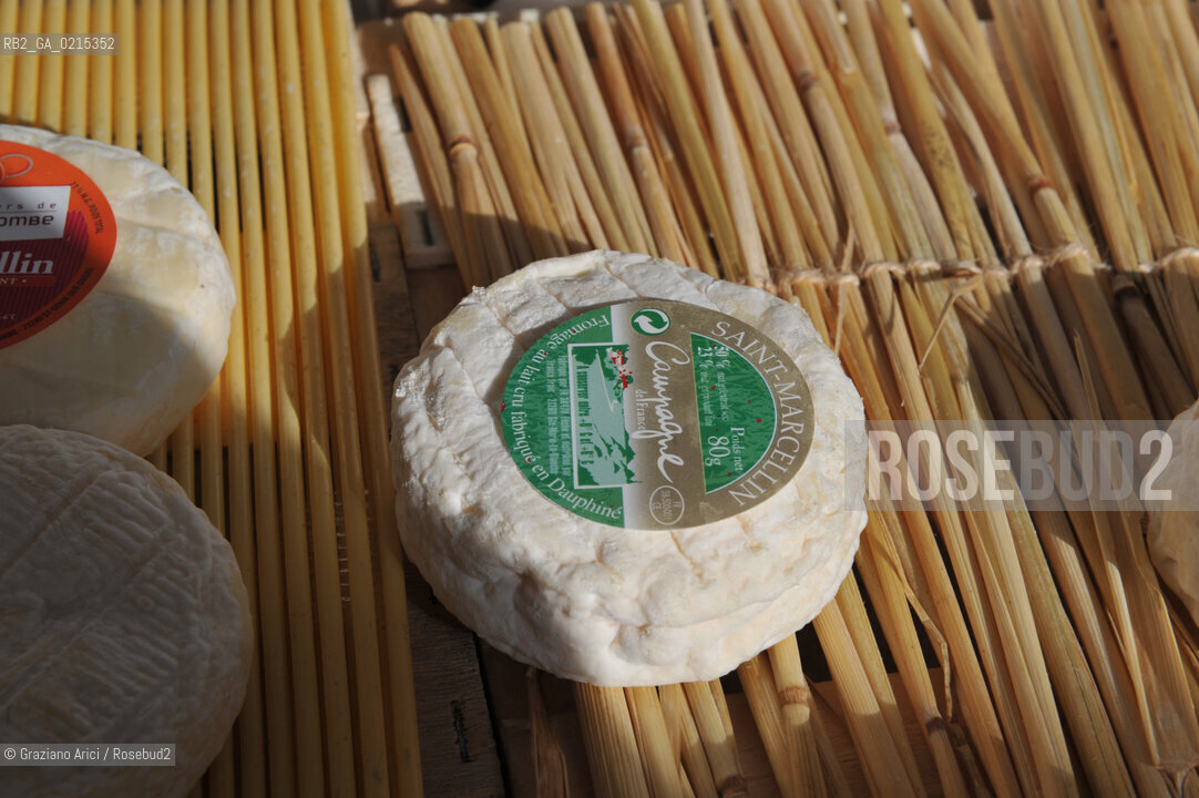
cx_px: 600
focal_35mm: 70
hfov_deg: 28.9
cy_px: 399
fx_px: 2330
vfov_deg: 19.4
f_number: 14
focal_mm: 70
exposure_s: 1/160
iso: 200
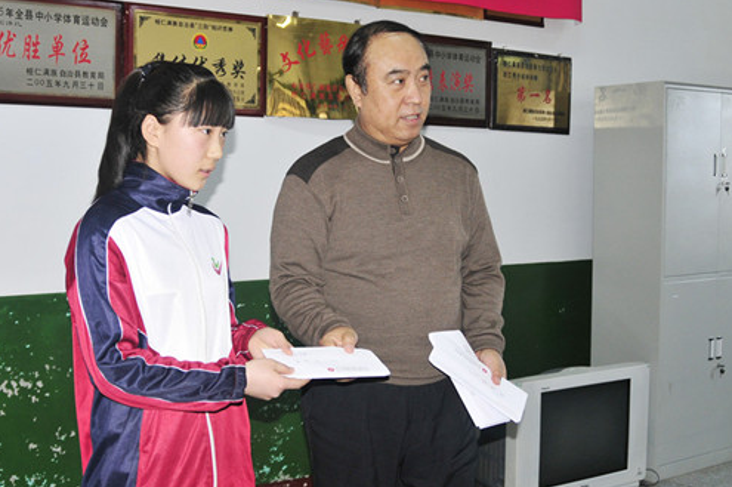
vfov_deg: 28.0
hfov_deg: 41.0
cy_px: 246
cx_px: 293
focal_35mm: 48
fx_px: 975
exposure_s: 1/100
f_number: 3.2
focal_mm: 24
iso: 400
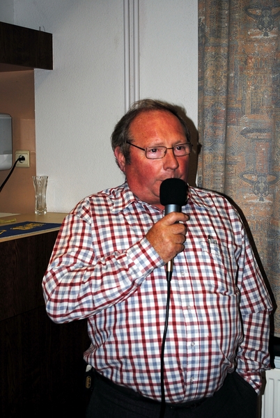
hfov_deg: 25.1
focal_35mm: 54
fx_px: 628
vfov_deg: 36.8
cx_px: 140
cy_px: 209
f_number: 5
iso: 200
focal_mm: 36
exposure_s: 1/60
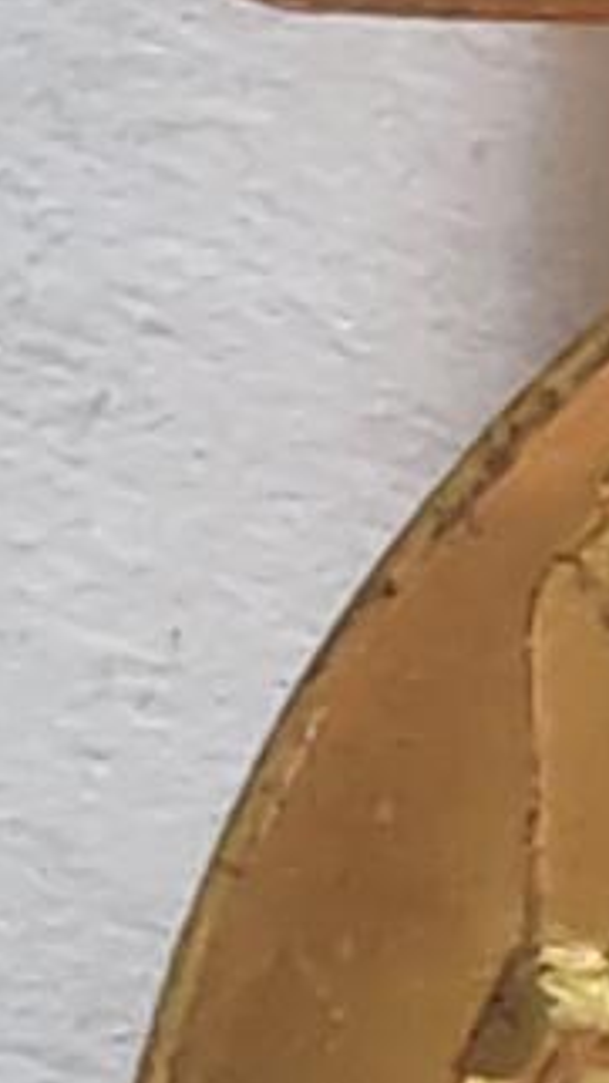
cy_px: 1070
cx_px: 1672
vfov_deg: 5.2
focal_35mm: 414
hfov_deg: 2.9
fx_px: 11891
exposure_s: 1/25
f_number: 1.95
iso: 640
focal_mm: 5.52
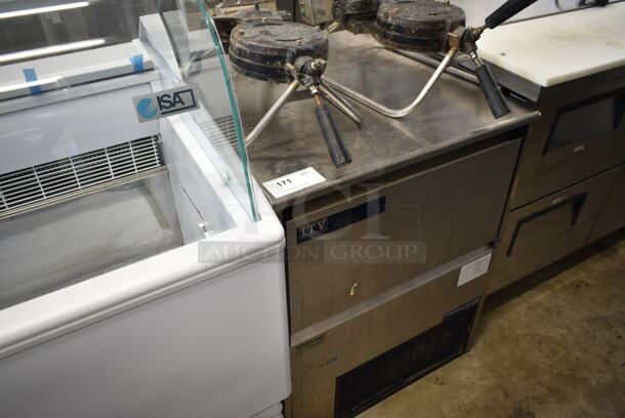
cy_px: 209
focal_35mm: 30
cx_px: 312
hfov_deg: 61.9
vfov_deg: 43.7
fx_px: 521
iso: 400
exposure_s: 1/30
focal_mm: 20
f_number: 3.5
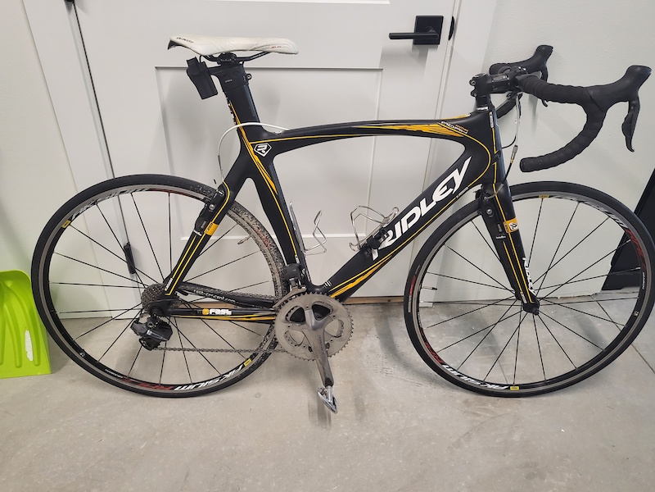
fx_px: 492
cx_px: 328
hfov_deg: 67.3
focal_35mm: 26
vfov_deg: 53.1
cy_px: 246
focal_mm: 4.25
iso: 320
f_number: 1.8
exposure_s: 1/120
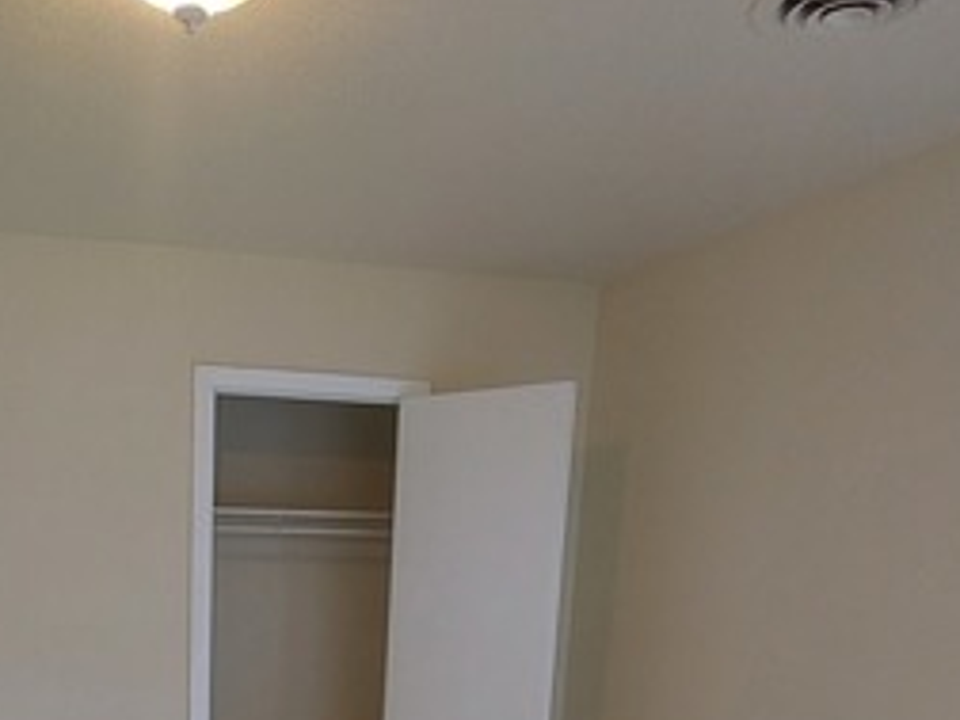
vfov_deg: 38.3
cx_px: 278
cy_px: 716
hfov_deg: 53.6
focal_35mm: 33
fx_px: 915
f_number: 2.2
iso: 125
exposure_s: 1/60
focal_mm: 1.74
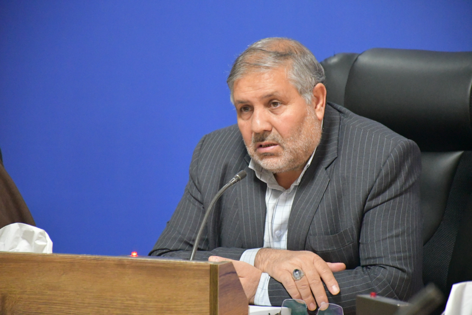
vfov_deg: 6.5
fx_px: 2753
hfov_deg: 9.8
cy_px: 158
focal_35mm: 210
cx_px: 236
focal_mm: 140
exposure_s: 1/125
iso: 10000
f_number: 5.6
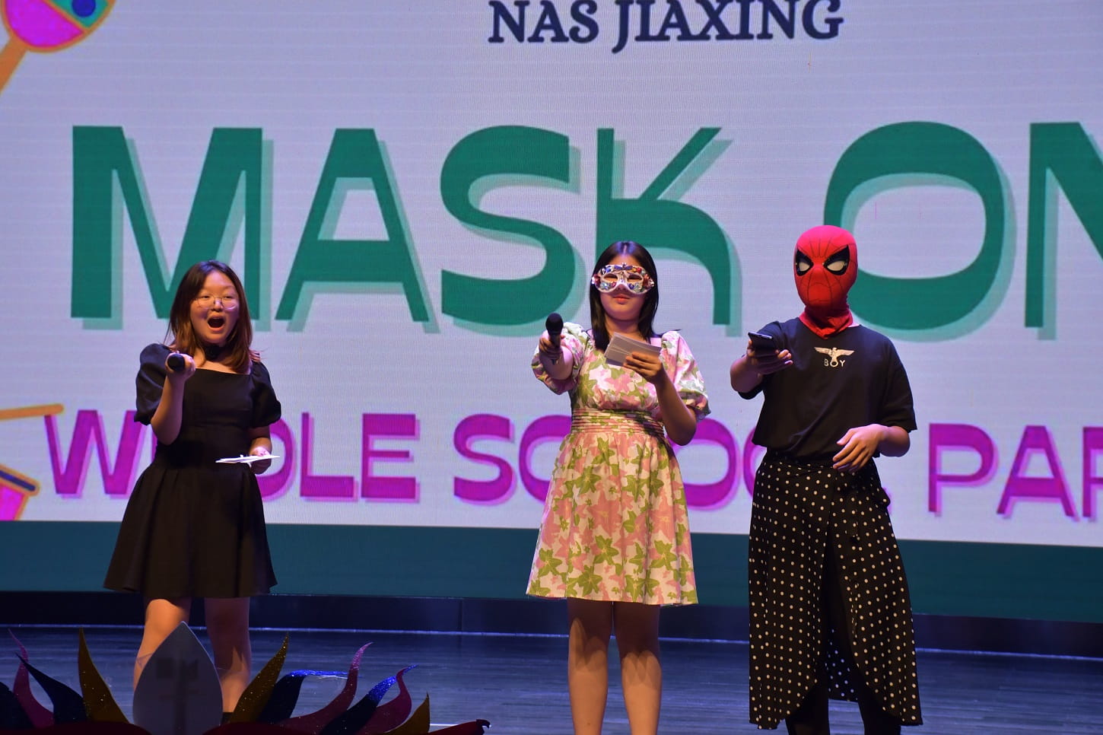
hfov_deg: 20.6
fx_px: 3032
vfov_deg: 13.8
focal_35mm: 99
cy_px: 368
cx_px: 552
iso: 800
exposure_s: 1/160
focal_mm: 66
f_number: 5.6
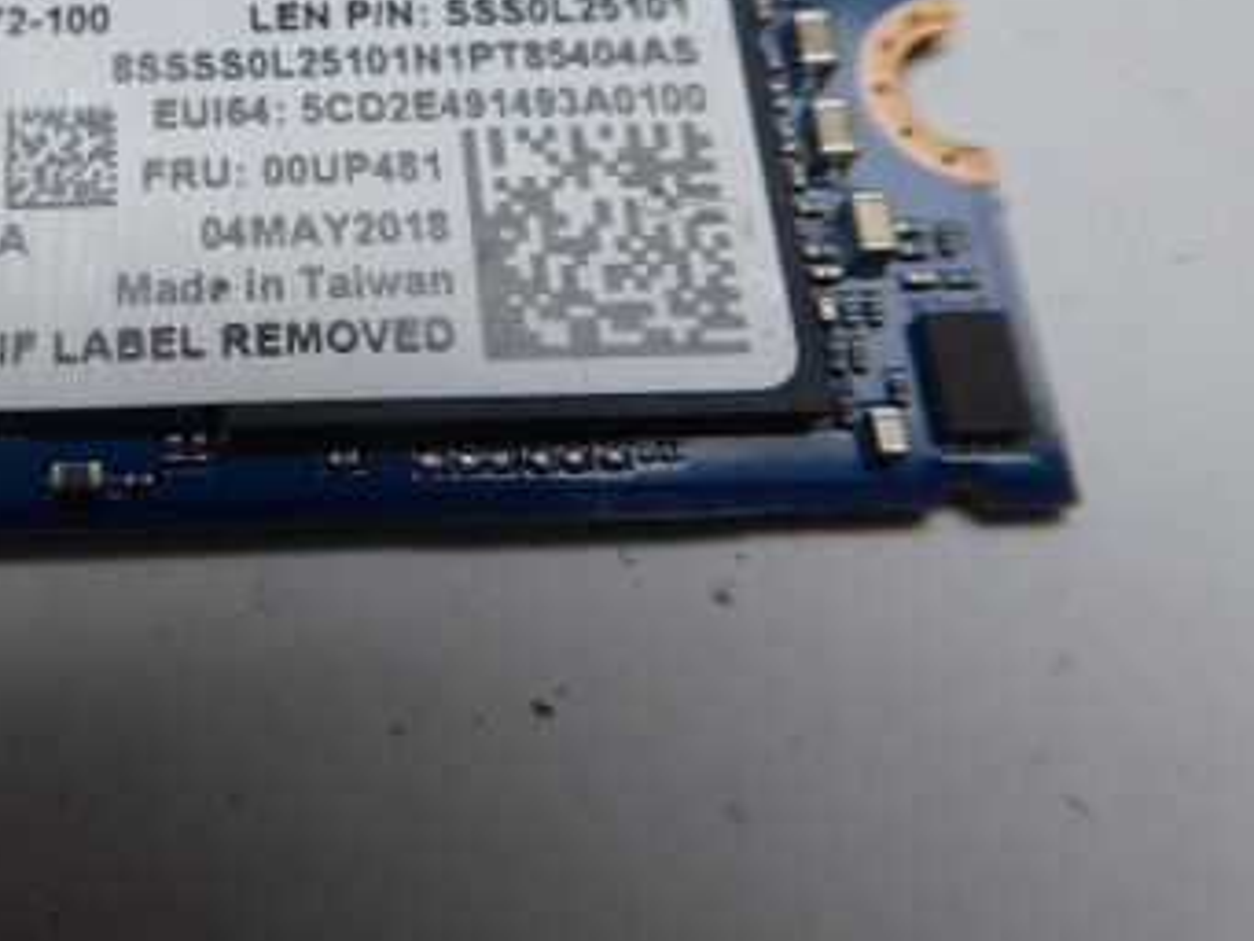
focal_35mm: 44
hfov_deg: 40.5
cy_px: 210
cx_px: 191
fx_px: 1595
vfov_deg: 32.1
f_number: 3.3
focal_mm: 4.3
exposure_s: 1/100
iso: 80
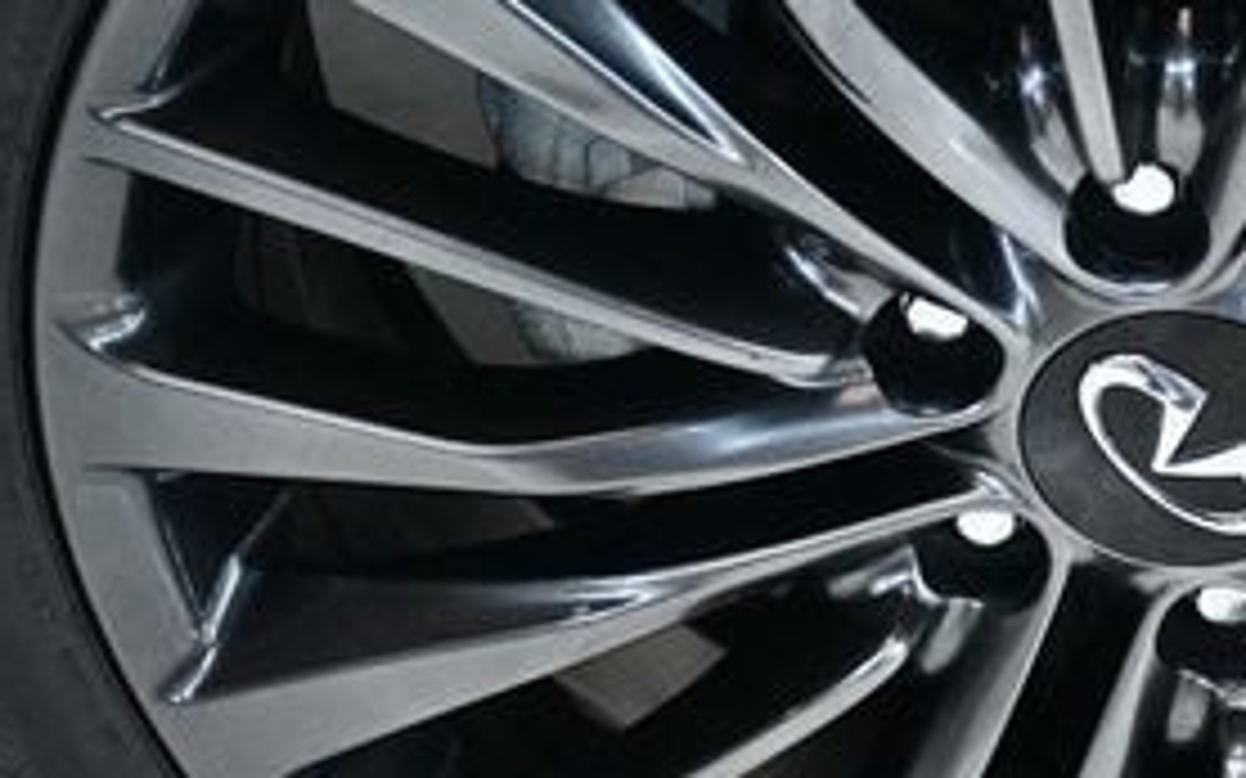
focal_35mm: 141
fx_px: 4787
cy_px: 274
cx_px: 1129
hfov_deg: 14.7
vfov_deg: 9.3
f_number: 4.5
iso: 3200
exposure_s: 1/80
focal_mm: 40
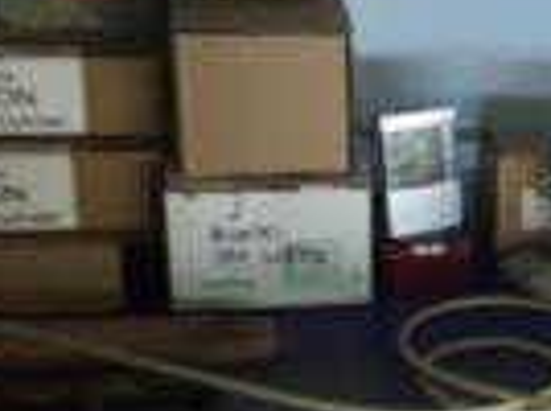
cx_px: 999
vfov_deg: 14.5
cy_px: 310
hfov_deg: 16.3
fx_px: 1605
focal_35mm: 101
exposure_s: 1/50
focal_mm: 3.71
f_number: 1.7
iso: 125
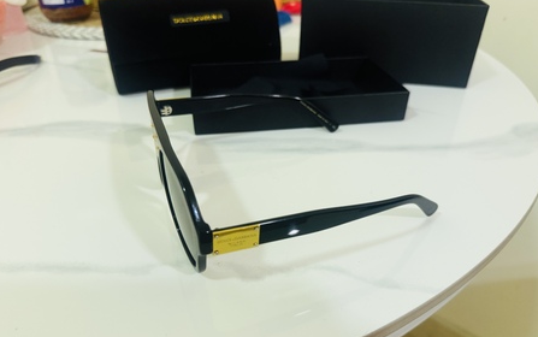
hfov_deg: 70.4
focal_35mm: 26
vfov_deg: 47.6
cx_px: 269
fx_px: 381
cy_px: 179
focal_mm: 6.76
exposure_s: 1/60
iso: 400
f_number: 1.78
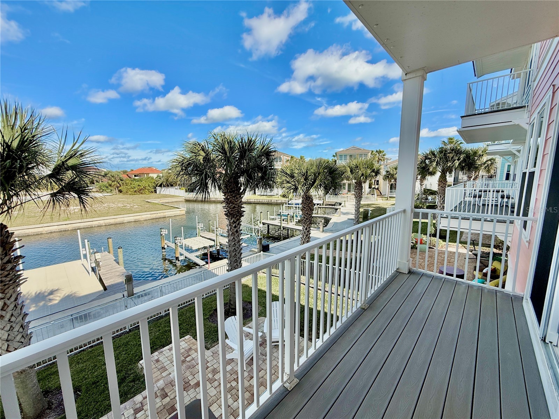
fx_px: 226
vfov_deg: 85.7
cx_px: 280
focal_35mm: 14
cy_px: 210
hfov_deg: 102.1
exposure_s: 1/1613
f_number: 2.2
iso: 50
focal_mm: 2.22
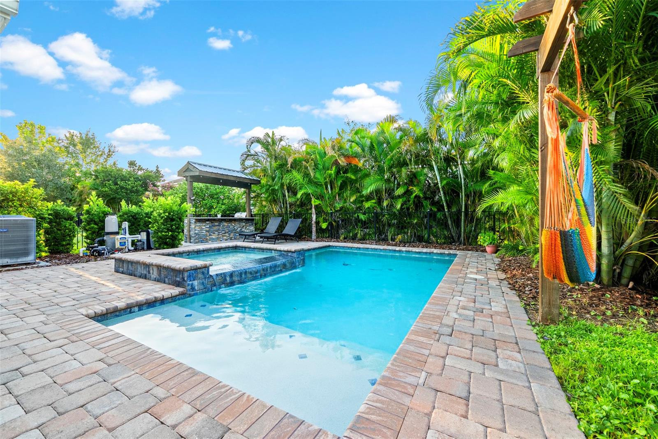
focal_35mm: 14
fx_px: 256
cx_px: 329
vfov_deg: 81.3
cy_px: 220
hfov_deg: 104.2
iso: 250
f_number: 9
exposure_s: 1/13
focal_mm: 14
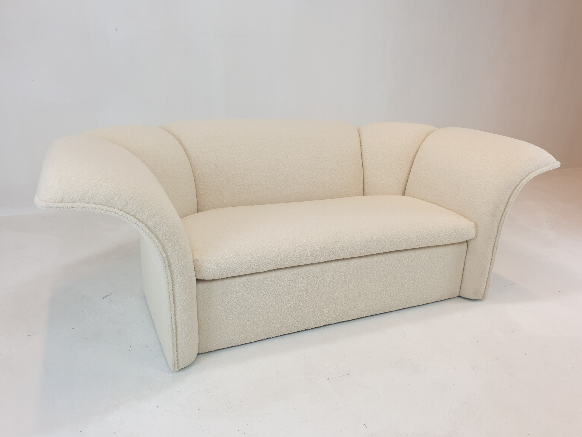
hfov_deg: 65.3
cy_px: 224
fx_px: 454
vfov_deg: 51.3
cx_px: 300
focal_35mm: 27
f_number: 2.4
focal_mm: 4.3
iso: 64
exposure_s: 1/100
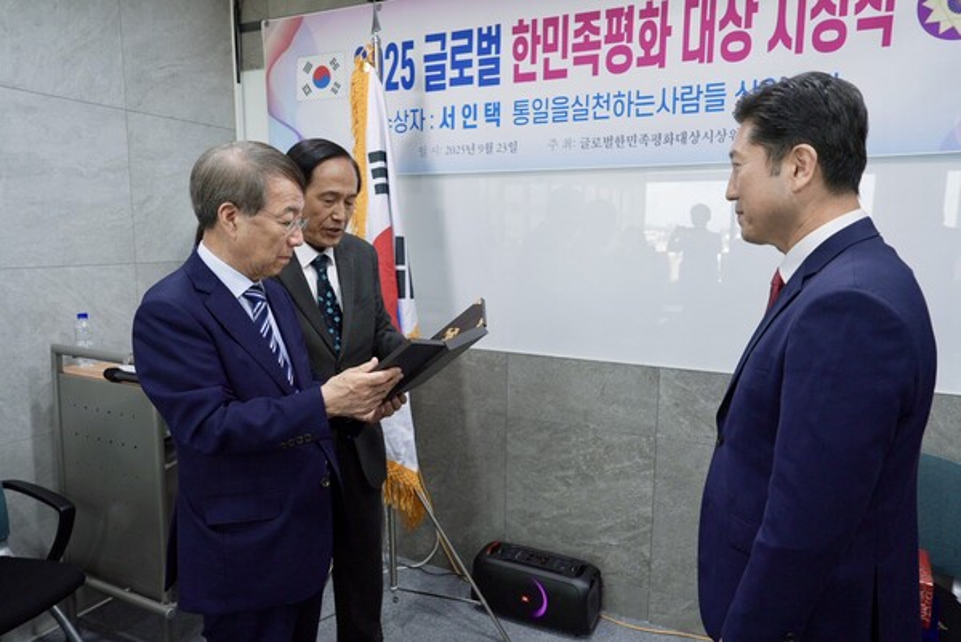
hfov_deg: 73.7
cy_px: 321
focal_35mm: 24
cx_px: 480
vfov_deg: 53.2
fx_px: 641
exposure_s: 1/60
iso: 800
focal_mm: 24
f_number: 5
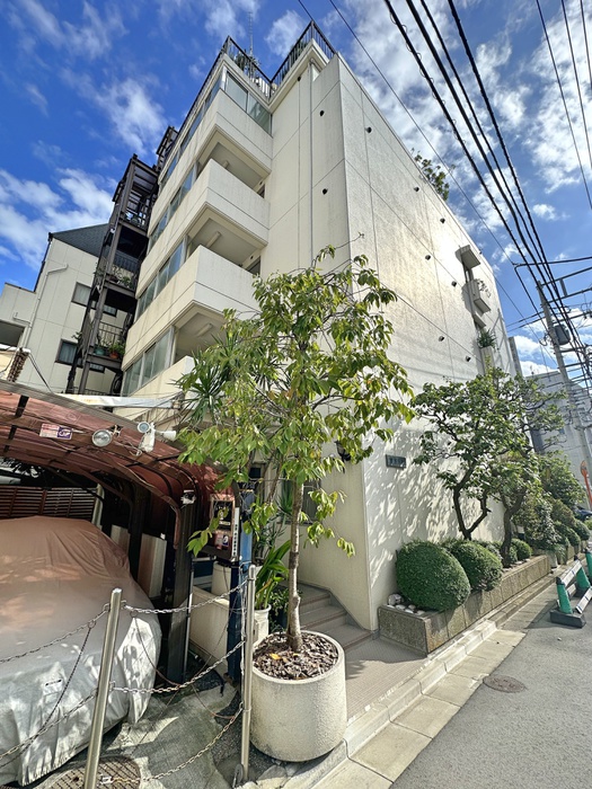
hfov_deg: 85.7
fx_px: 319
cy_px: 394
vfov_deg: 102.1
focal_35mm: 14
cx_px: 296
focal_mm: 2.22
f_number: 2.2
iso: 40
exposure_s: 1/1233
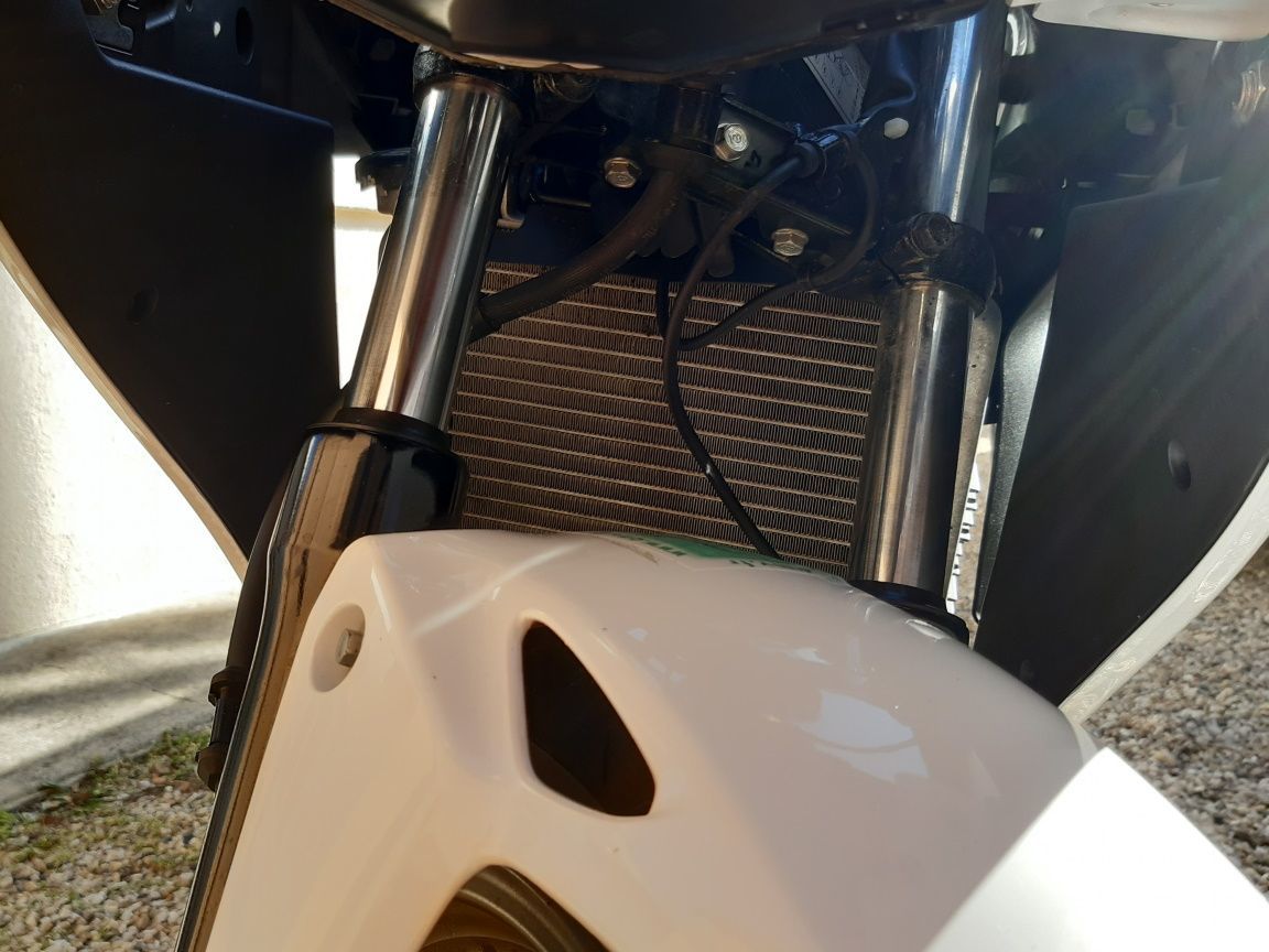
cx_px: 634
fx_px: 953
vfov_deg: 53.1
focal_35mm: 26
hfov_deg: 67.3
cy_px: 476
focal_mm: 3.92
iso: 40
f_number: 1.7
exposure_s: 1/179
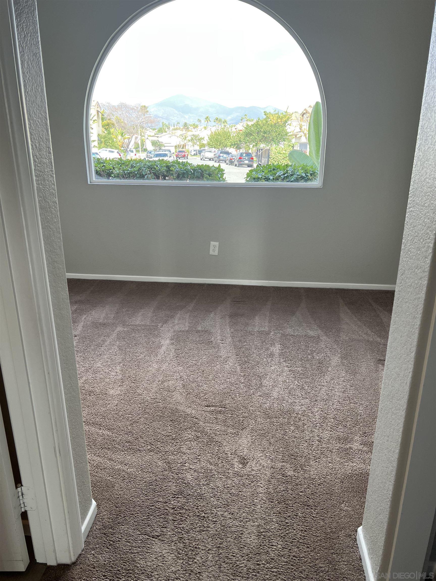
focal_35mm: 26
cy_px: 290
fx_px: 437
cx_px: 218
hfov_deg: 53.1
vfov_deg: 67.3
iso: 40
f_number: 1.5
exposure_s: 1/236
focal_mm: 5.7
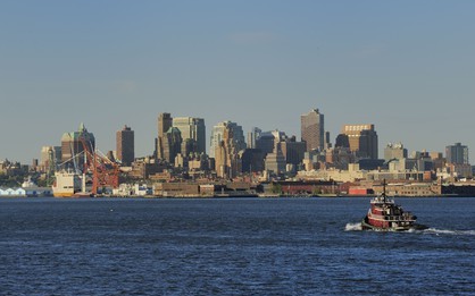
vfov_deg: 6.4
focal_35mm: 205
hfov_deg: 10.2
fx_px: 2653
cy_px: 144
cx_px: 238
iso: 200
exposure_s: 1/200
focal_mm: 200
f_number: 11
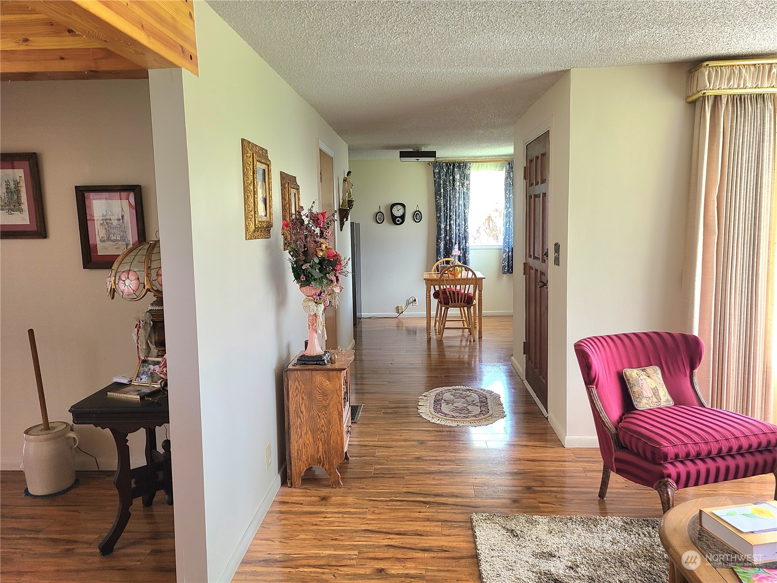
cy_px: 292
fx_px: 584
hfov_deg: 67.3
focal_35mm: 26
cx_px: 388
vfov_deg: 53.1
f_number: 1.8
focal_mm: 5.4
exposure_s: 1/60.2
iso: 80
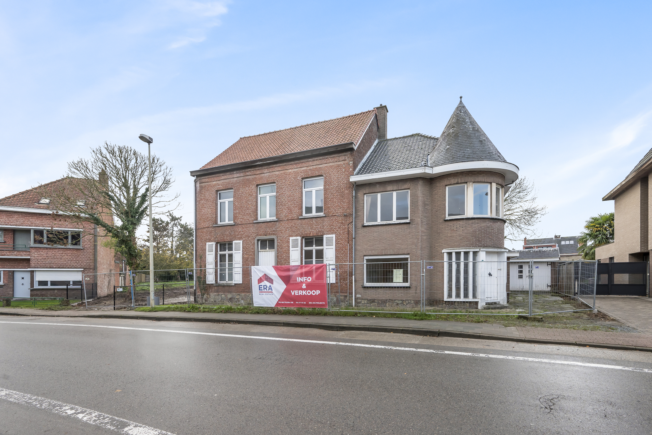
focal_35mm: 14
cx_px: 326
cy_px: 218
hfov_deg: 104.2
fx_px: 254
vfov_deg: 81.3
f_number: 8
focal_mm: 14
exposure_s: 1/200
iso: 250
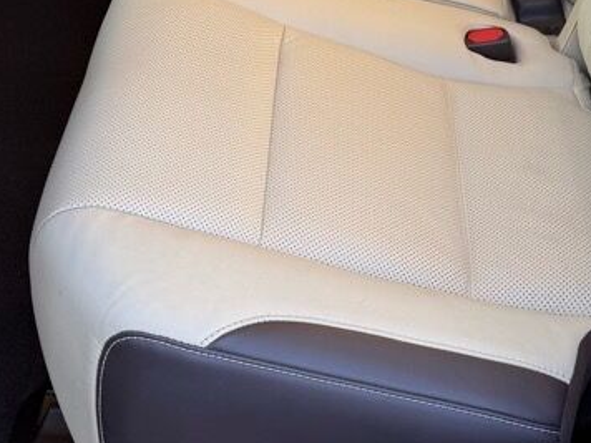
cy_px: -8
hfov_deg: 28.2
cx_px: 309
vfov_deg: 20.6
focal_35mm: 69
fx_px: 1178
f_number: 1.78
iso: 80
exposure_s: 1/121
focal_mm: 6.76
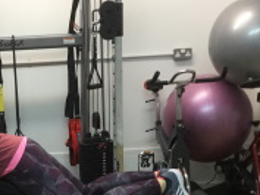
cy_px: 174
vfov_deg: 20.6
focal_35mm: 70
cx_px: 40
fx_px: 526
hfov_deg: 27.0
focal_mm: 3.3
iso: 64
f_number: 2.4
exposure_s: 1/33
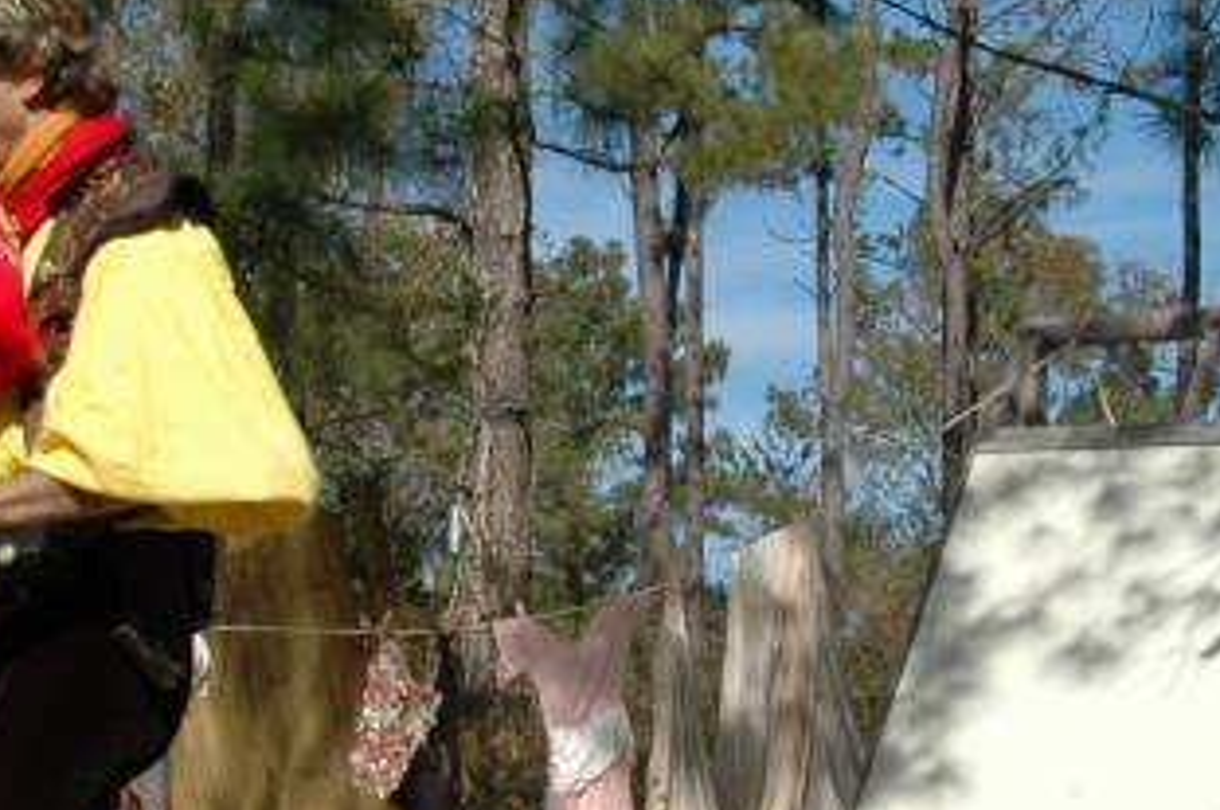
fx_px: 4331
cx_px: 700
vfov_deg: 10.7
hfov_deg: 16.0
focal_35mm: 128
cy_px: 376
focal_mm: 26
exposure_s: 1/320
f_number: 9
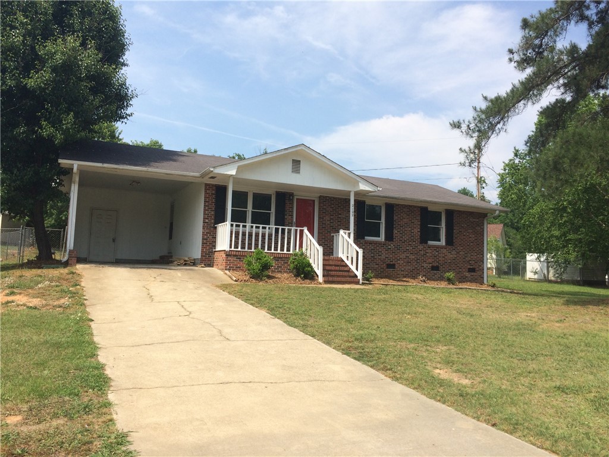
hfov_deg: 61.7
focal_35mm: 29
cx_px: 304
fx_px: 510
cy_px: 228
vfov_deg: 48.2
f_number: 2.2
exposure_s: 1/2053
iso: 32
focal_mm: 4.15
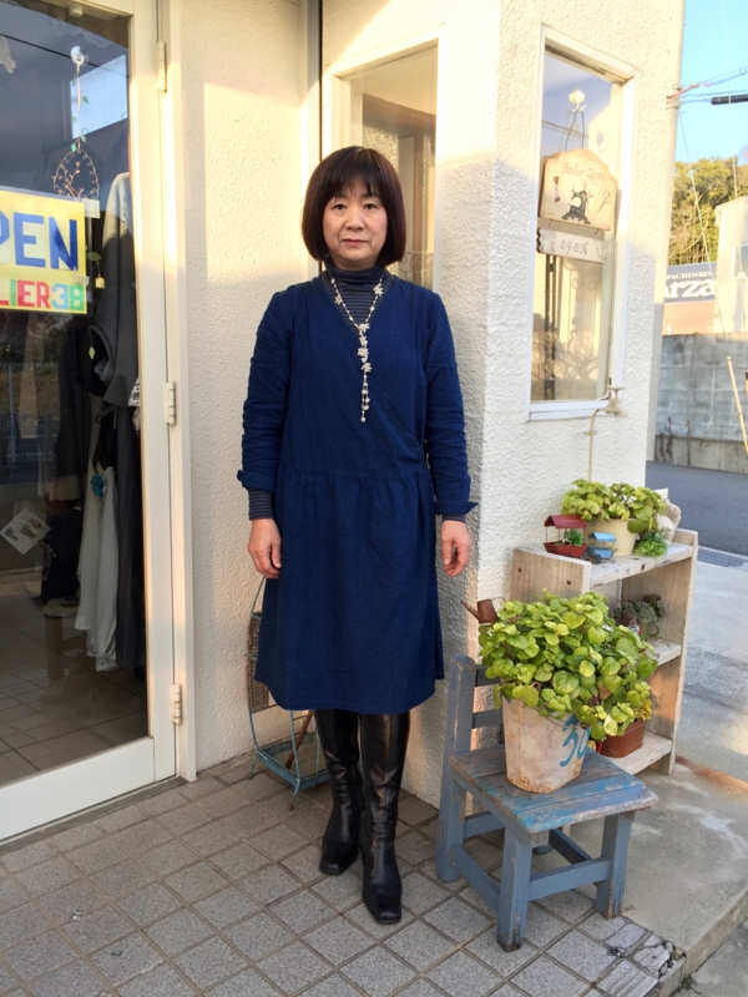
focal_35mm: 29
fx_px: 836
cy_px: 498
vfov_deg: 61.7
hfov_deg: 48.2
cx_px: 374
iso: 32
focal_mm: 4.15
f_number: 2.2
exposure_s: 1/137
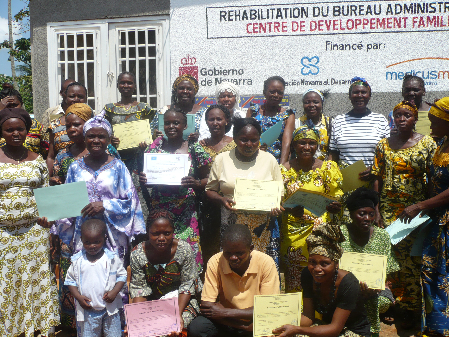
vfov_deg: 40.7
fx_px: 454
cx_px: 224
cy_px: 168
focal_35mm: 35
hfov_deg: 52.6
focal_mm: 5.8
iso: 100
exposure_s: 1/250
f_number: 8
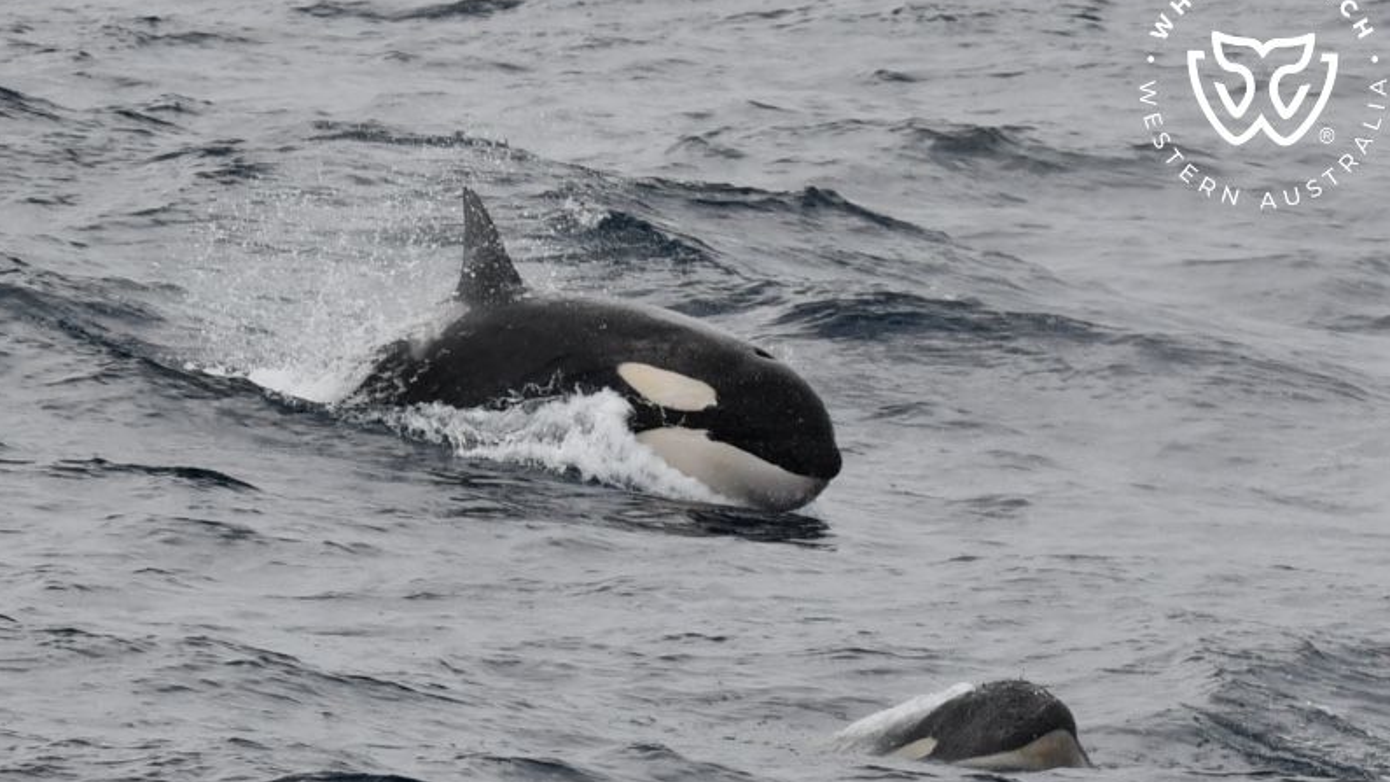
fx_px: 8734
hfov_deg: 9.1
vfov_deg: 5.1
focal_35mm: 237
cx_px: 692
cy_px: 419
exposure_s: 1/2000
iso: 400
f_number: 8
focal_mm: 150
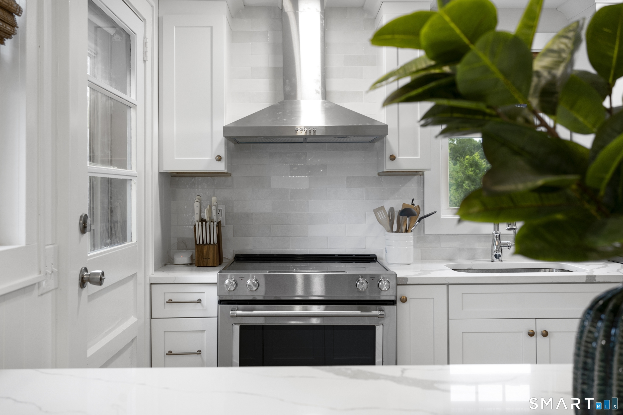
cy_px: 208
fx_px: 606
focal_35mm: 35
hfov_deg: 54.4
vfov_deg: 37.9
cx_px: 312
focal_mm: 35
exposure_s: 1/40
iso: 640
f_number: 5.6
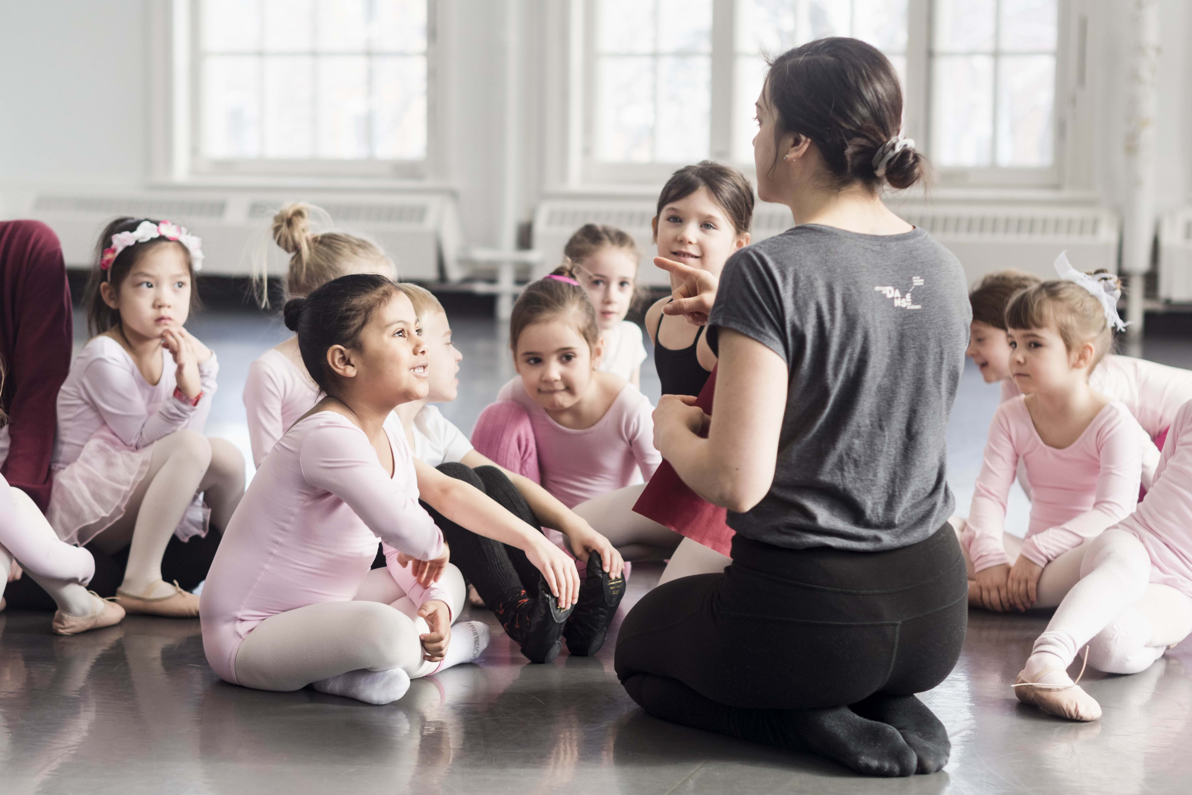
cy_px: 398
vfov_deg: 18.2
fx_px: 2483
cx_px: 596
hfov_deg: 27.0
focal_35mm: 75
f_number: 2
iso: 400
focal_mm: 50
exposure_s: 1/640
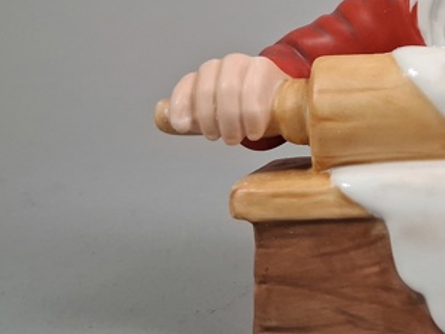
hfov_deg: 25.5
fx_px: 887
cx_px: 520
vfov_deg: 20.9
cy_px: 37
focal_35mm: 69
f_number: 1.8
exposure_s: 1/100
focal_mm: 4
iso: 400
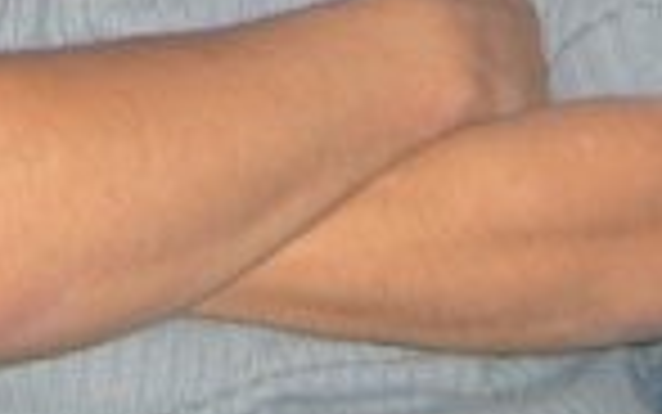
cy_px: -518
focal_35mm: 199
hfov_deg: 10.5
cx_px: 401
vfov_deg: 6.3
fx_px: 3592
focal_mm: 9.5
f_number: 3.1
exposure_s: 1/60
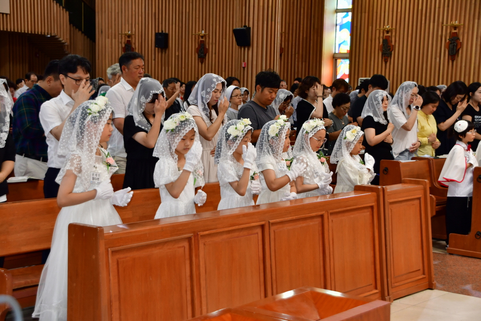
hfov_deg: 31.9
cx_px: 240
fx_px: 842
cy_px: 160
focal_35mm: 63
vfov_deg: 21.6
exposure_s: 1/125
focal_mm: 42
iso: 800
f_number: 4.2
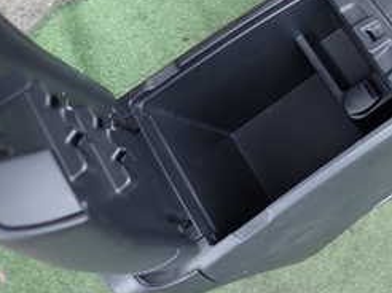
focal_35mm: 61
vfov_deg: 22.9
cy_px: -8
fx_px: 690
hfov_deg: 28.6
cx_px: 438
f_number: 2
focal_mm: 4.5
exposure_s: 1/80
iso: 100
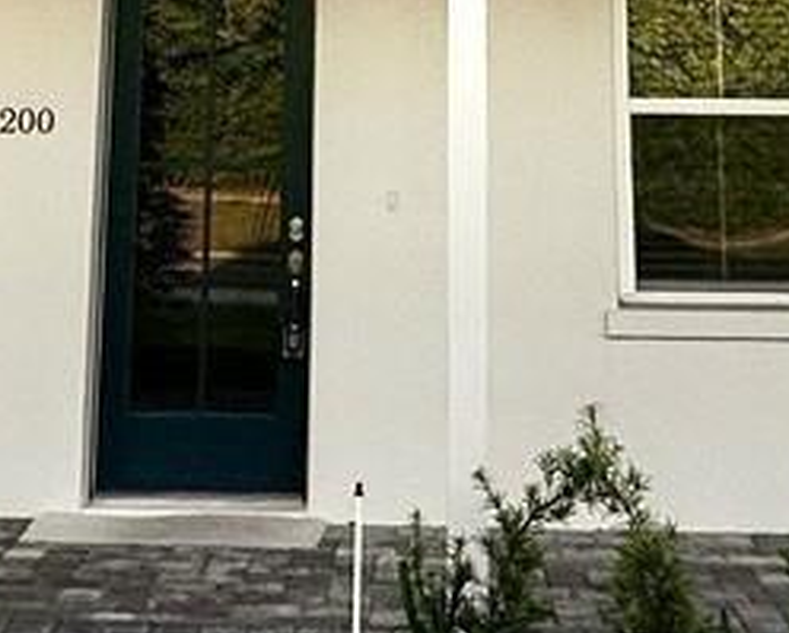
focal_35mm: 88
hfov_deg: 21.7
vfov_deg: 15.2
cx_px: 369
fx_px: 2057
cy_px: -496
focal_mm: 2.22
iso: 50
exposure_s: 1/3125
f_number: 2.2
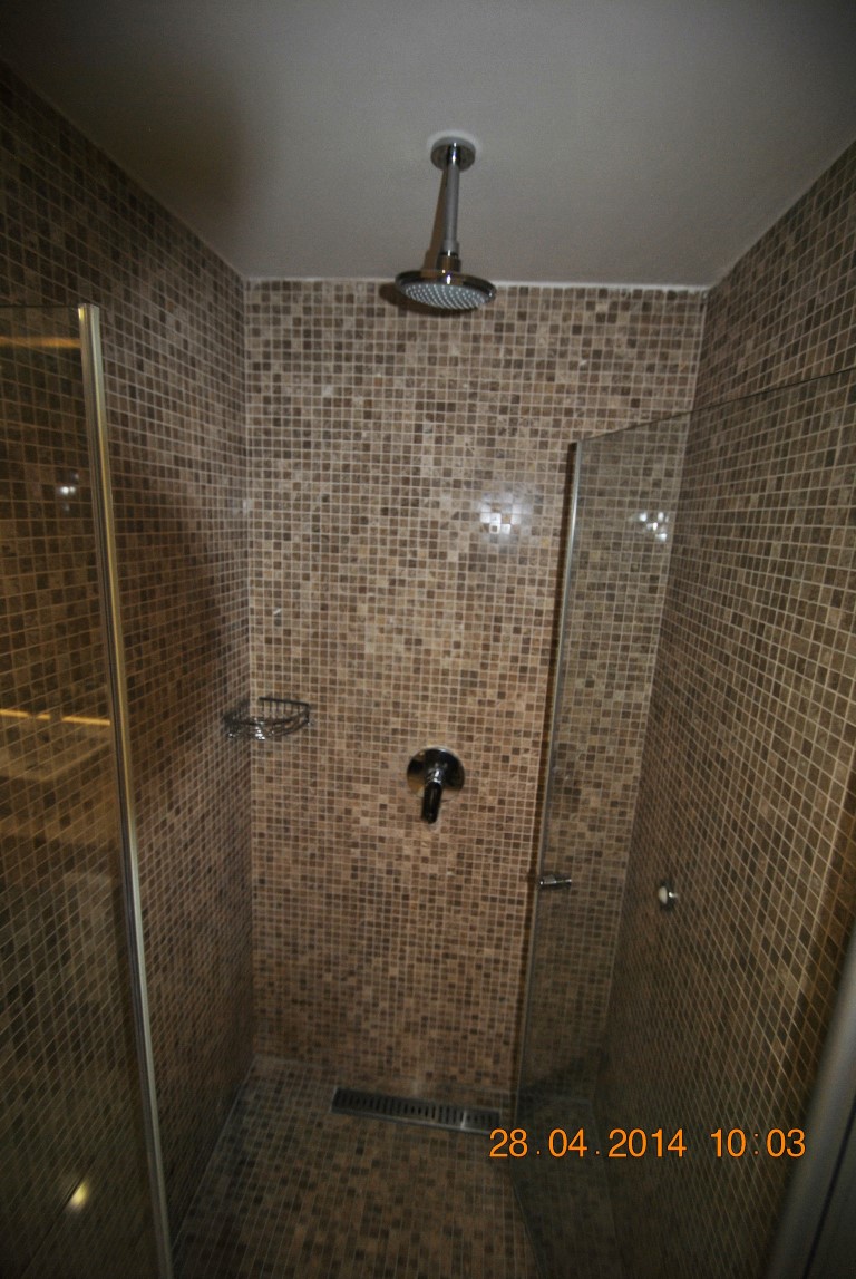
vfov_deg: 100.3
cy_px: 640
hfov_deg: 77.5
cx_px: 428
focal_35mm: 15
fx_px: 533
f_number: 3.5
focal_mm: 10
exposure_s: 1/60
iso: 200
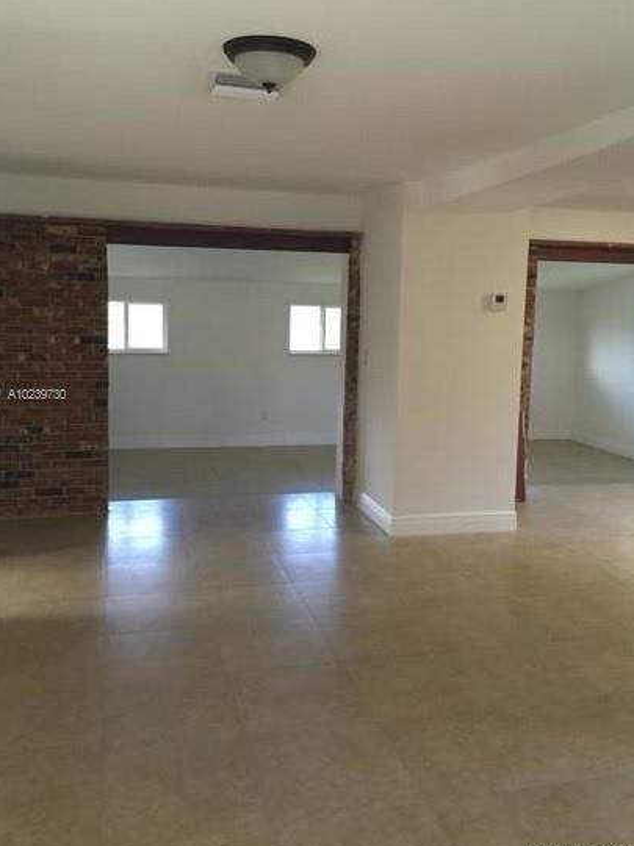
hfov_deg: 44.1
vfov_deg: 56.8
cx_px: 320
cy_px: 396
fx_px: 782
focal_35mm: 32
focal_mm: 4.15
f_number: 2.2
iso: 64
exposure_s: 1/15
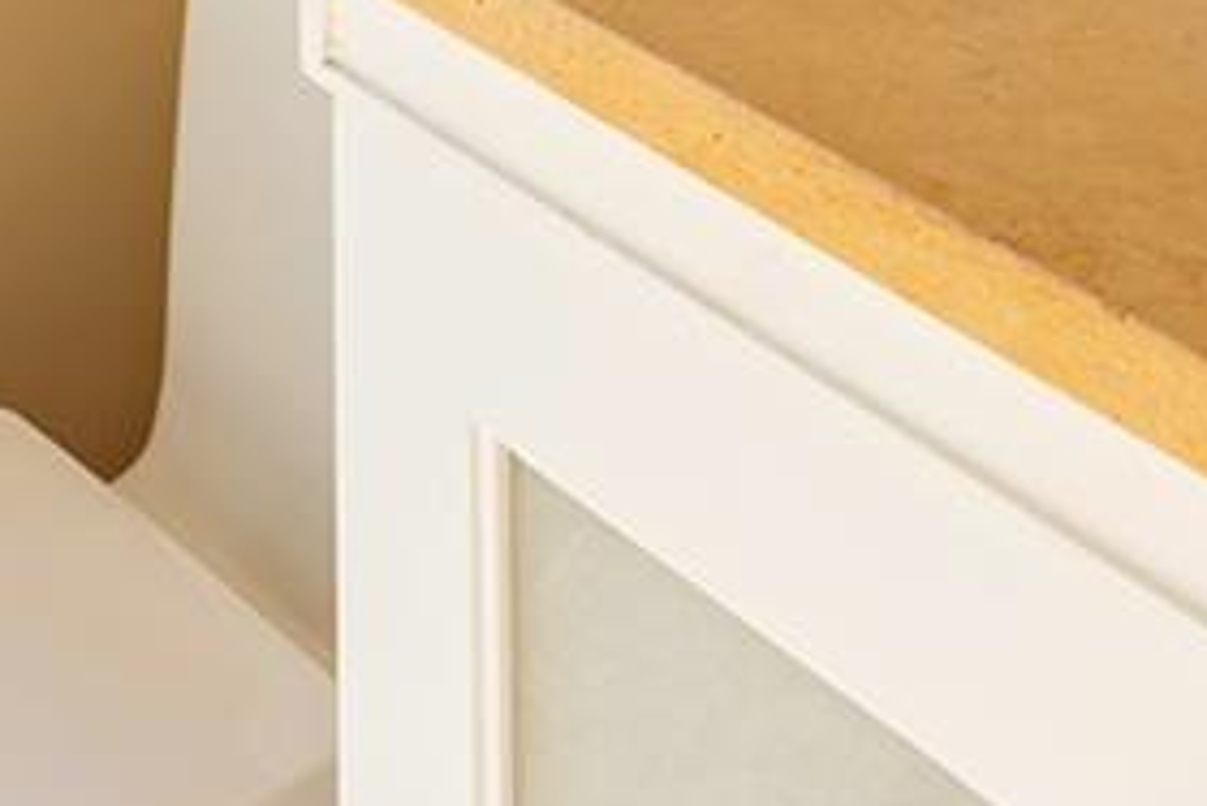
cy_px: -1371
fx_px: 3925
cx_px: -845
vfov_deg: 9.8
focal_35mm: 117
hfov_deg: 15.5
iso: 100
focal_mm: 16
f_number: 9
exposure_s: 1/200
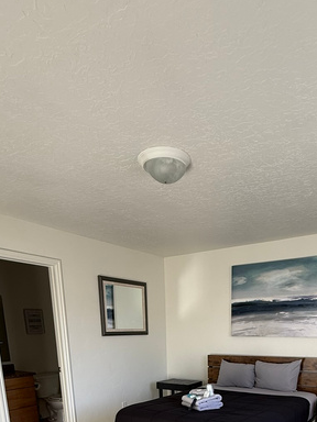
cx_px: 192
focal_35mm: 28
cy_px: 415
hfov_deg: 49.4
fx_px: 342
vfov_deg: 51.7
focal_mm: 2.22
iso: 100
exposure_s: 1/99
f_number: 2.2
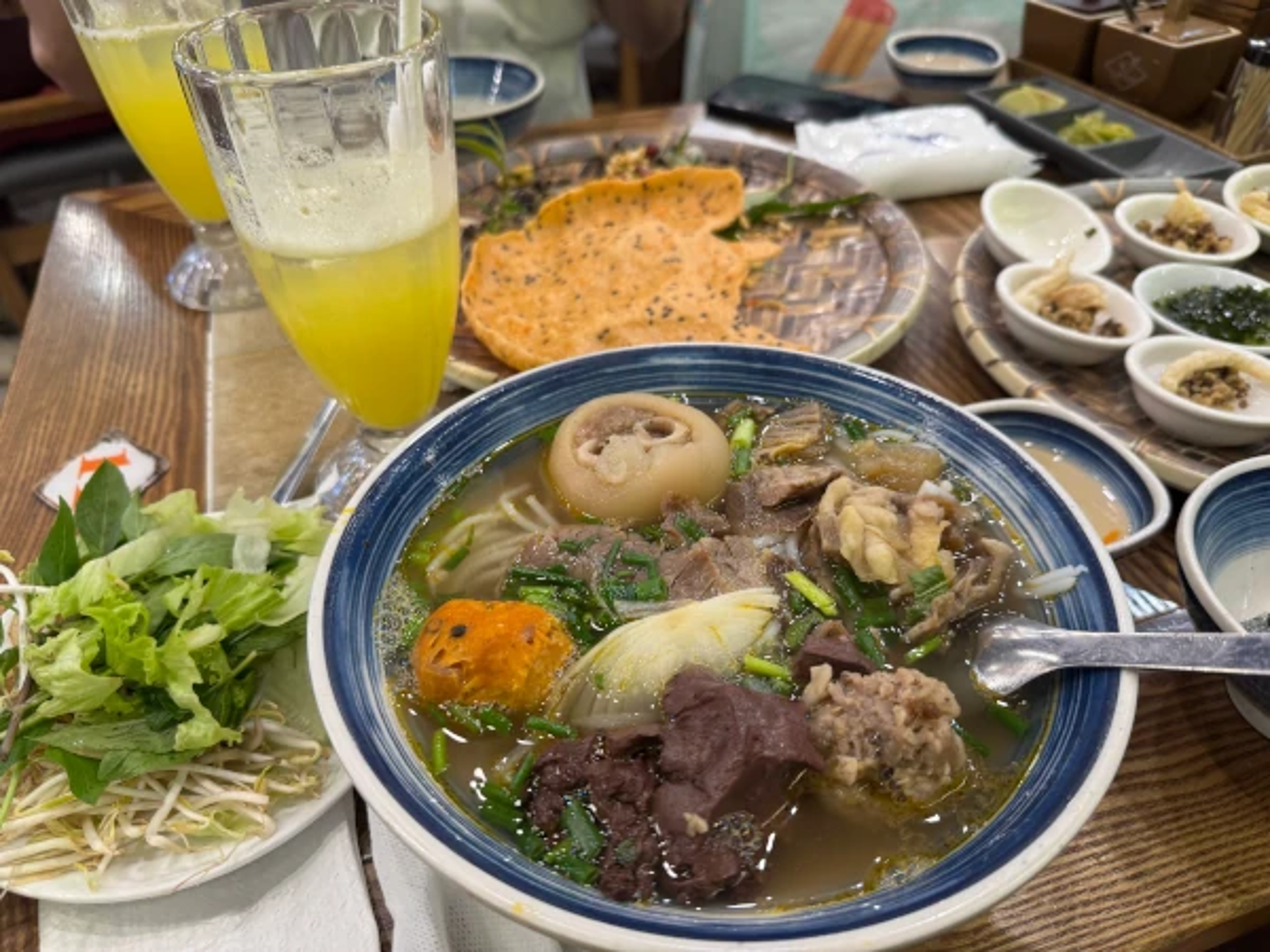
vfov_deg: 56.8
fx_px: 881
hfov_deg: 71.6
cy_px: 476
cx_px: 635
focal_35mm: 24
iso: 125
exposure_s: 1/50
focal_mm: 6.76
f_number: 1.78
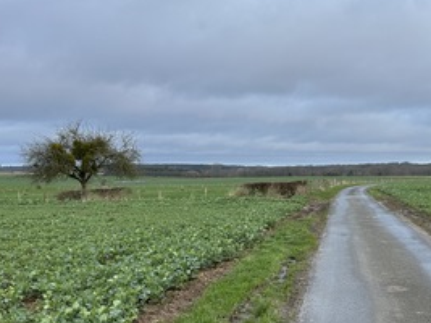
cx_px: 321
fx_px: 672
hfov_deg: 34.8
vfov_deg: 26.8
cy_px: 223
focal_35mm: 54
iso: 80
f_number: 1.78
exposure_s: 1/389
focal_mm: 6.86
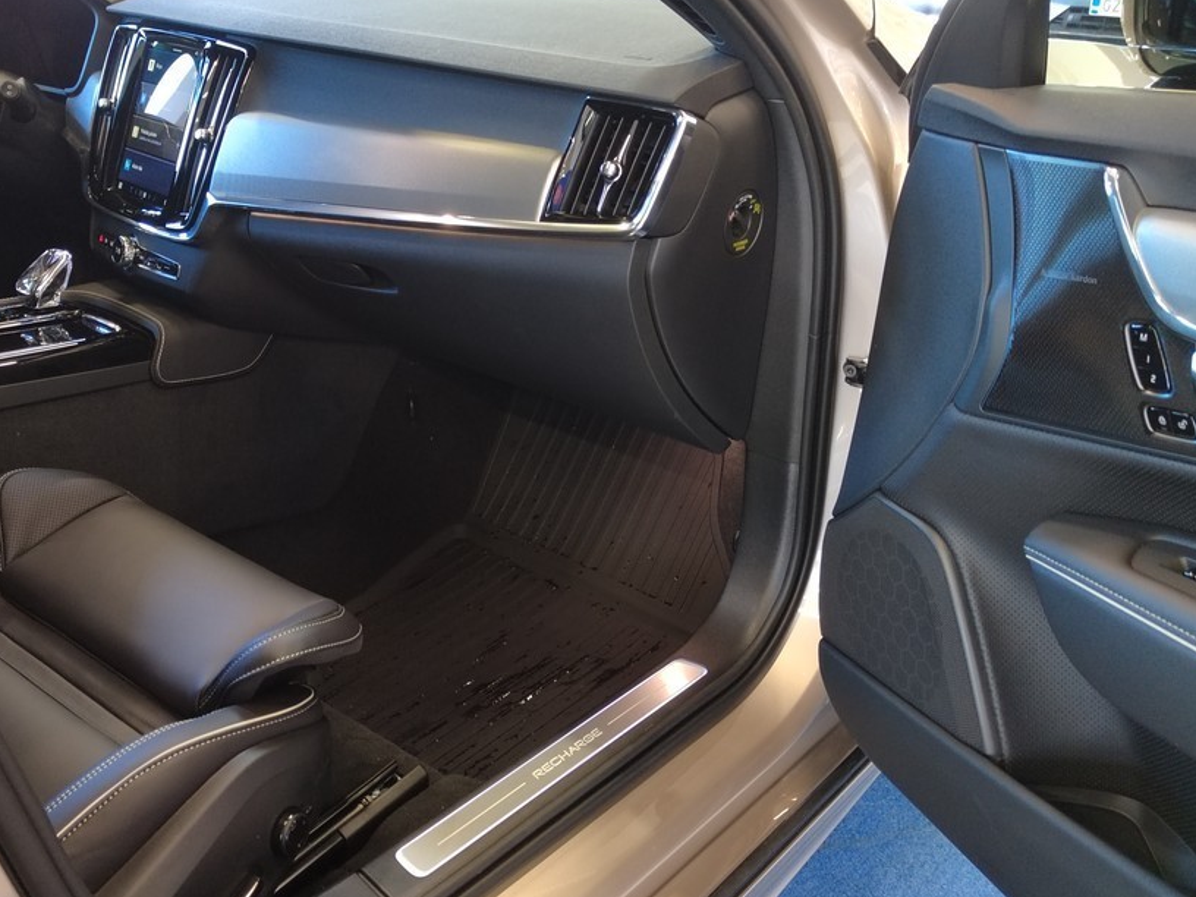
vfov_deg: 39.7
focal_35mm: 36
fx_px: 1244
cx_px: 502
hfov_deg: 51.1
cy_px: 456
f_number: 1.9
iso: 3347
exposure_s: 1/50
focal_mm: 5.52
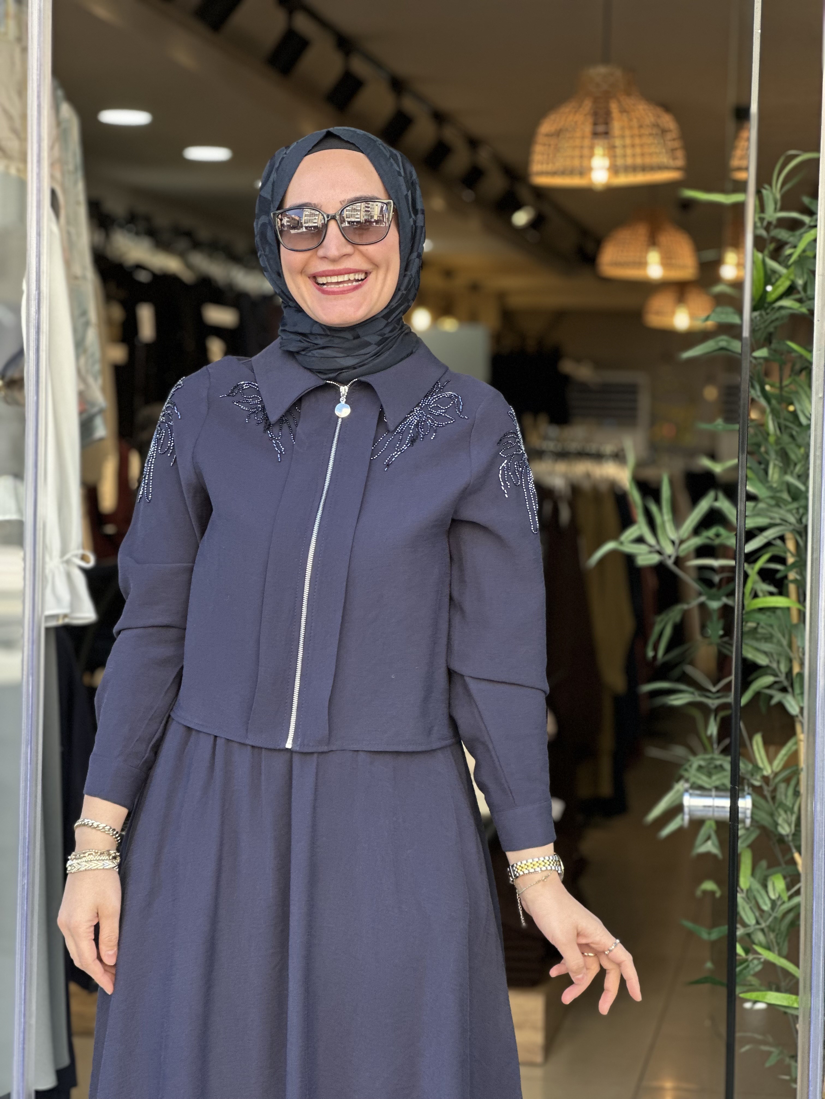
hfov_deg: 19.1
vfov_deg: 25.3
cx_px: 412
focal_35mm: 77
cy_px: 550
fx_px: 2447
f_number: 2.8
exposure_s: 1/121
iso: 64
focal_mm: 9
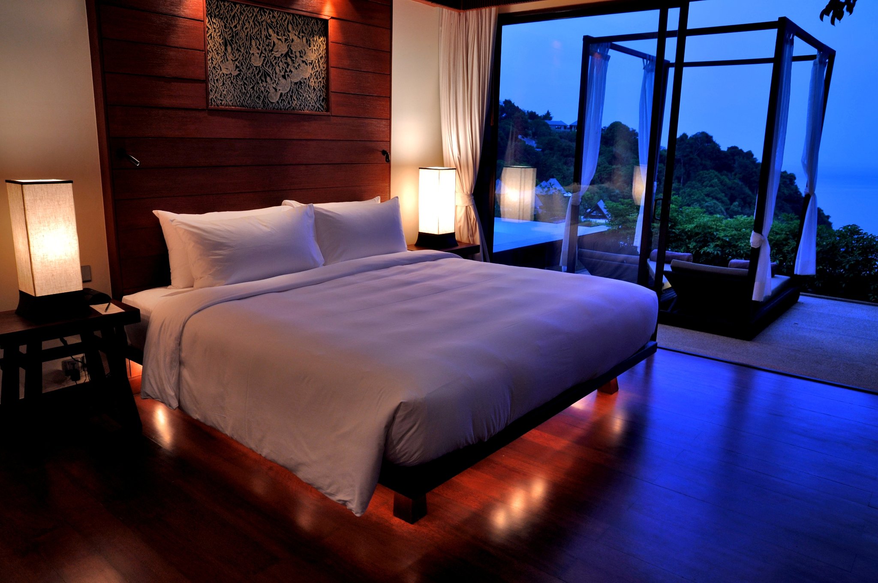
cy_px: 292
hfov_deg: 70.5
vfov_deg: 50.3
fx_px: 621
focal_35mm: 26
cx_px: 439
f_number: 5.6
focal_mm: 17
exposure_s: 2
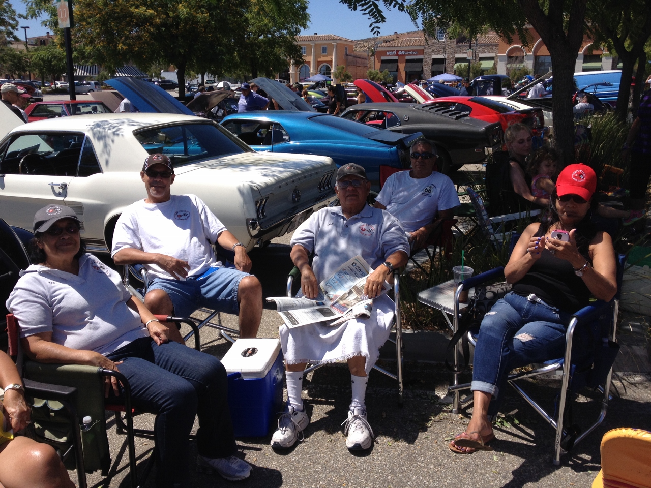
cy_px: 244
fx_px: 658
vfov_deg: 40.7
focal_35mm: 35
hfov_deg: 52.6
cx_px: 326
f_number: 2.4
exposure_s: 1/1905
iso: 50
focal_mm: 4.28
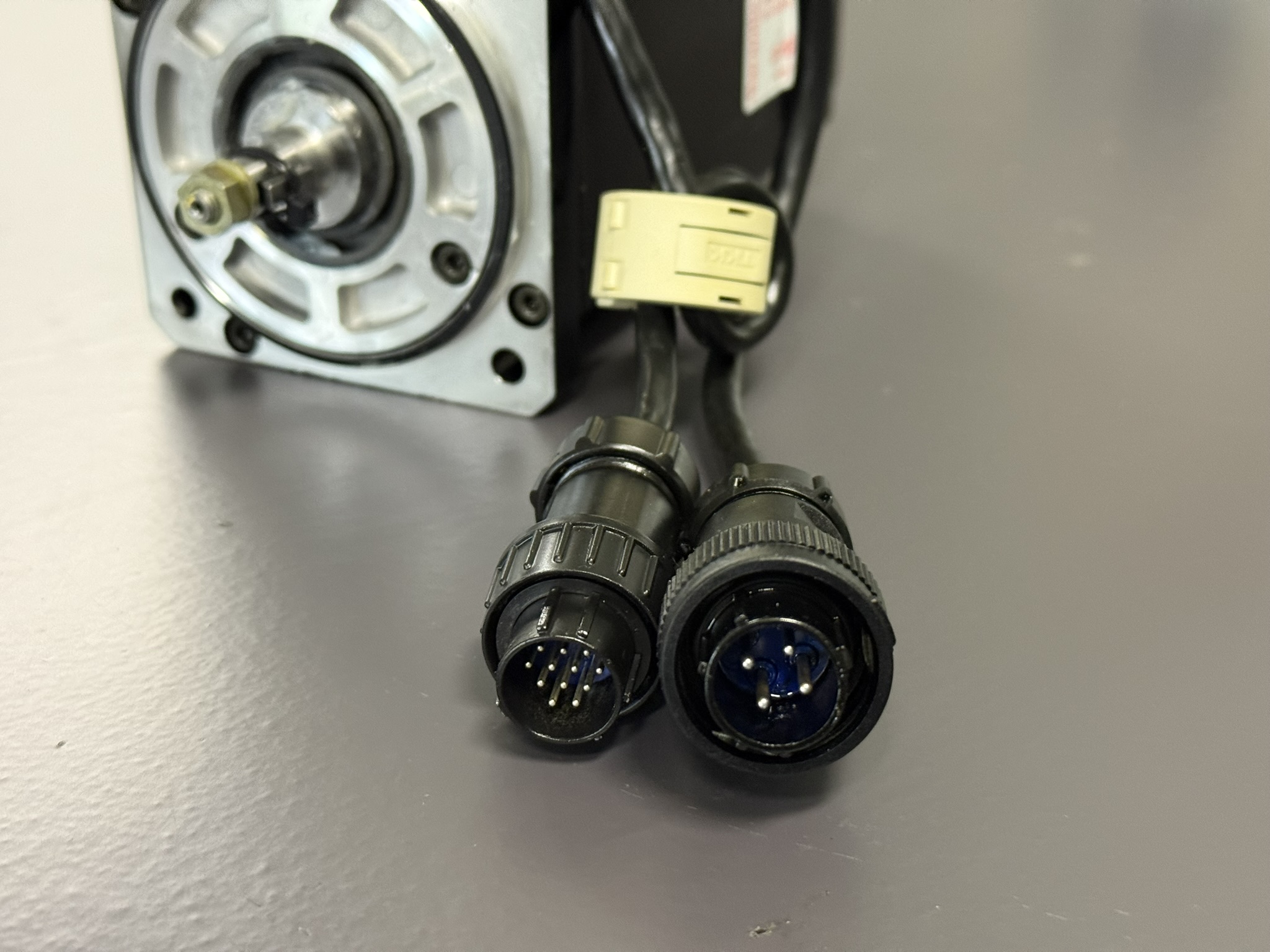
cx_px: 635
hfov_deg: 39.7
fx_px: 1761
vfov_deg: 30.3
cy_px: 476
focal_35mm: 48
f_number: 1.78
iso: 320
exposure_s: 1/33
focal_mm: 6.76
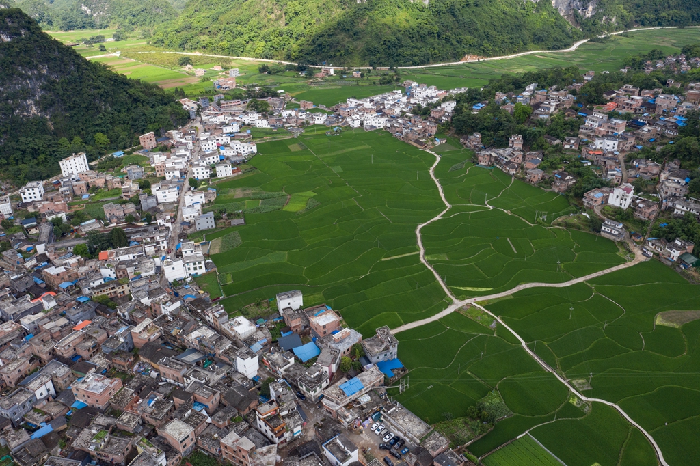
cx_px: 350
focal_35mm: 28
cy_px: 233
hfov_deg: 65.5
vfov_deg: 46.4
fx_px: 544
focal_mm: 10.26
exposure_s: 1/400
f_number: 5.6
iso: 100
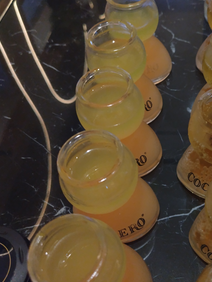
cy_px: 131
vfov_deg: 50.1
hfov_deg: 37.5
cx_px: 165
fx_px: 302
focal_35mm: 37
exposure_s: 1/15
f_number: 1.9
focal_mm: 5.5
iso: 1188
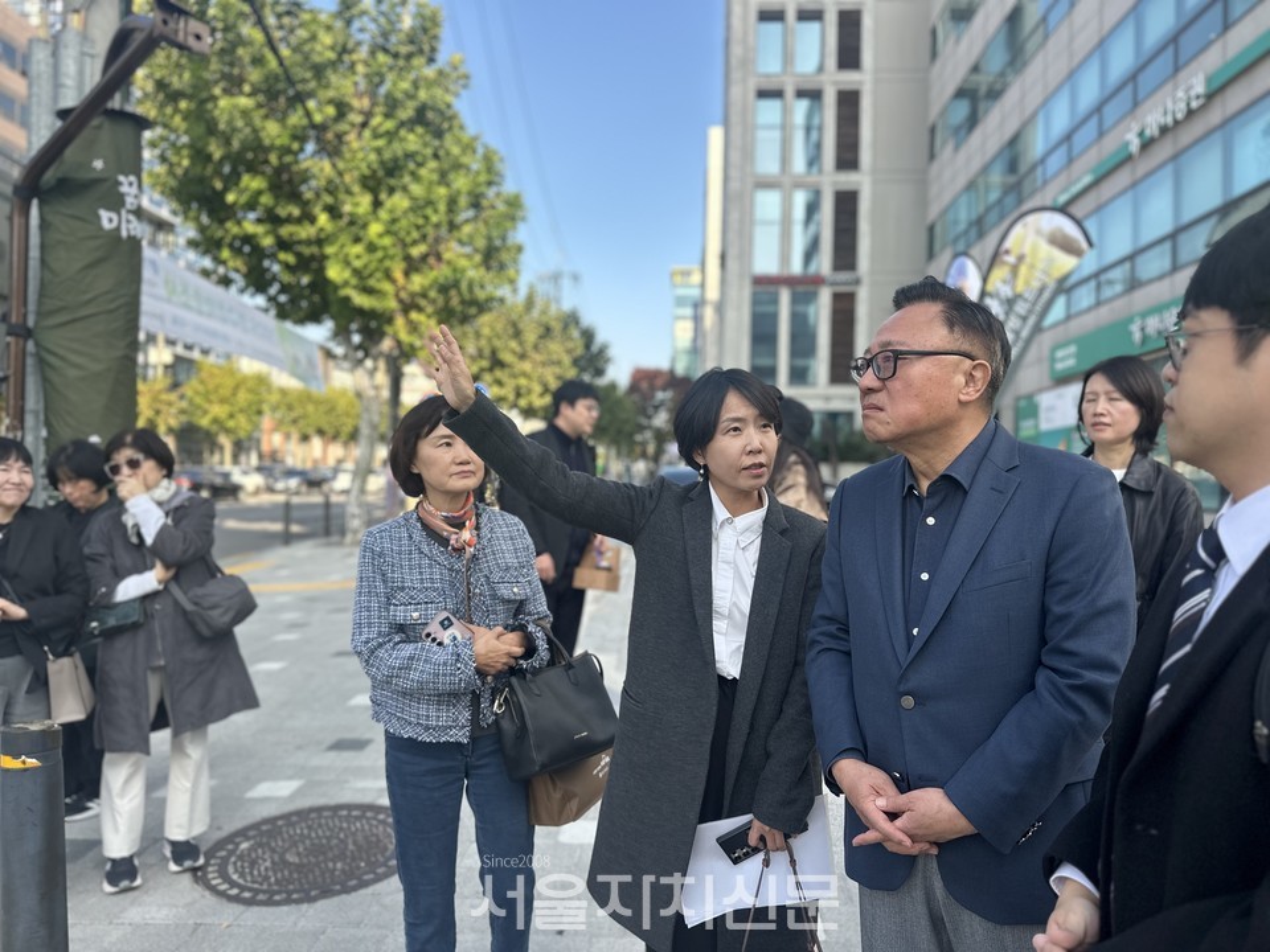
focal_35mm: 24
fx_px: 881
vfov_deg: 56.8
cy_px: 476
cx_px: 635
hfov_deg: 71.6
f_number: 1.78
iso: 80
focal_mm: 6.86
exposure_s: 1/803
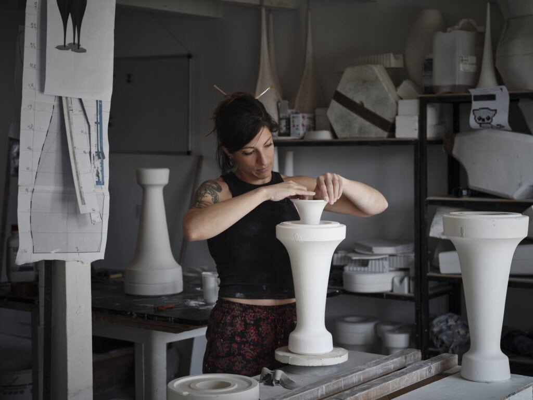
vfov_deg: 23.3
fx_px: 970
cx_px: 266
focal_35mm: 63
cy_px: 200
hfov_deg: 30.7
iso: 1250
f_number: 5.6
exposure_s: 1/400
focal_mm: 80
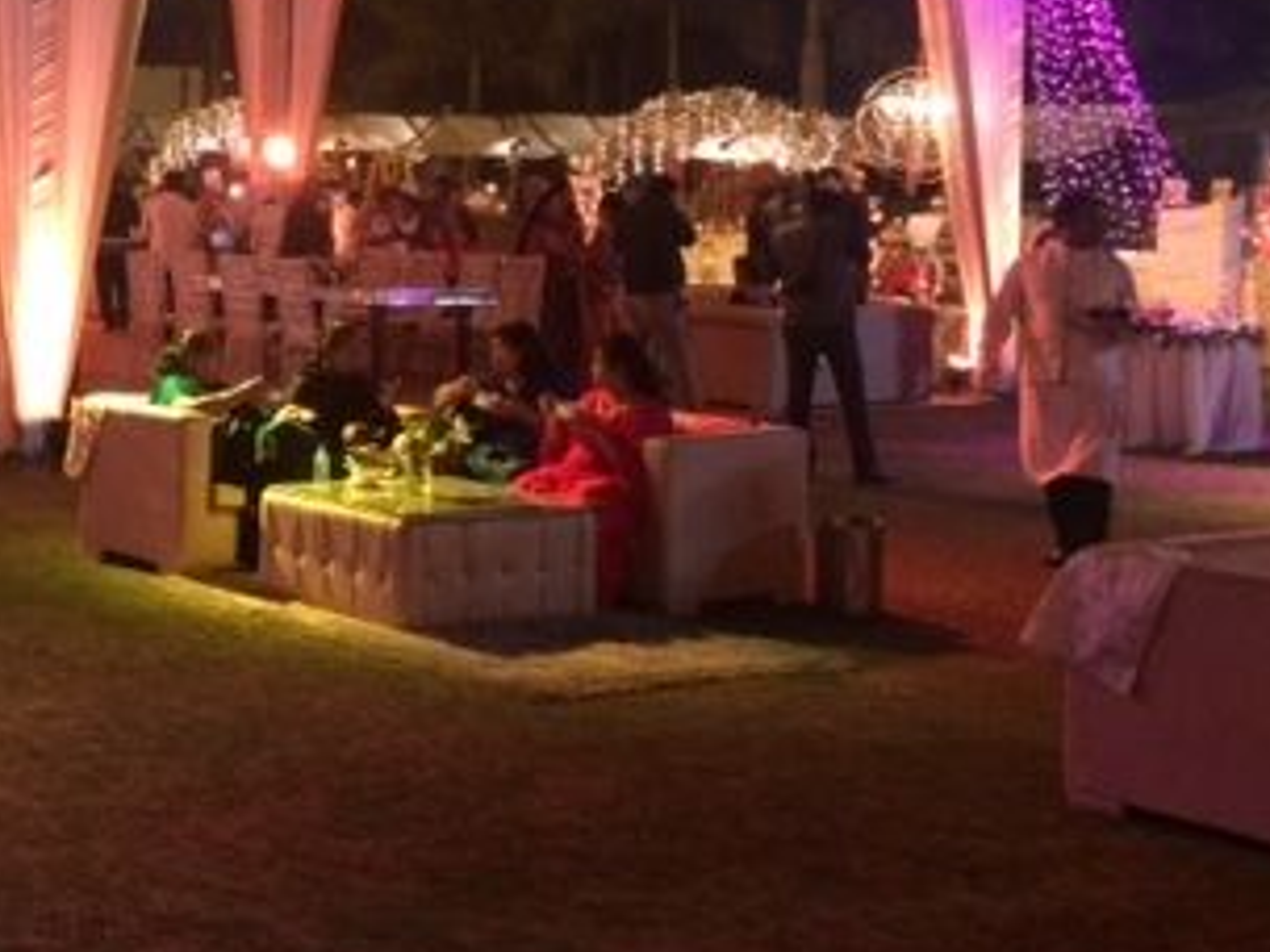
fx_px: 2238
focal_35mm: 61
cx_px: 33
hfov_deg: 29.8
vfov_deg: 23.7
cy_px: 205
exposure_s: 1/33
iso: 200
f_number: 2.2
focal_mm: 4.15
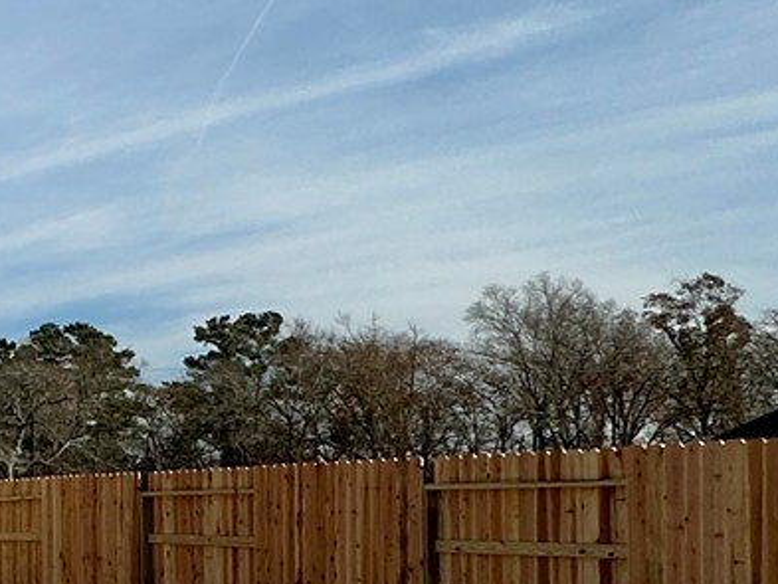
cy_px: 554
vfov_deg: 19.7
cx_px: -671
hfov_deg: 19.2
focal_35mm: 73
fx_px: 1641
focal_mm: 2.22
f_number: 2.2
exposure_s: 1/3205
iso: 50
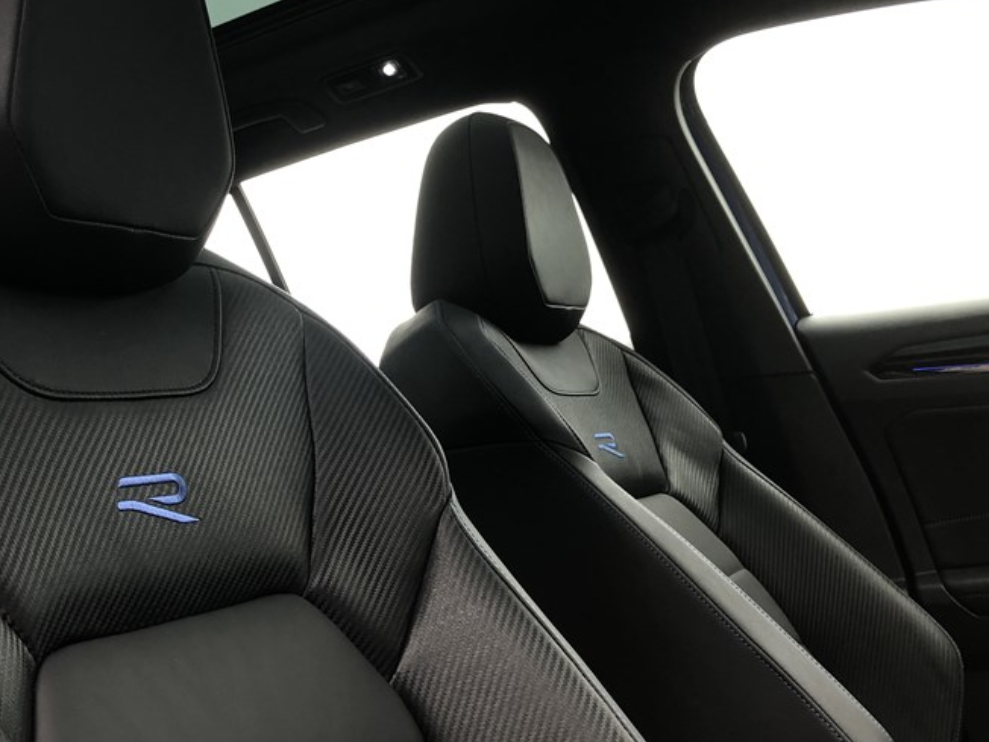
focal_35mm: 44
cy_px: 282
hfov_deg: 42.3
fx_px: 1257
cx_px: 326
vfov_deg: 32.7
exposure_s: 1/30
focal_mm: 3.99
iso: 25
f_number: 1.8
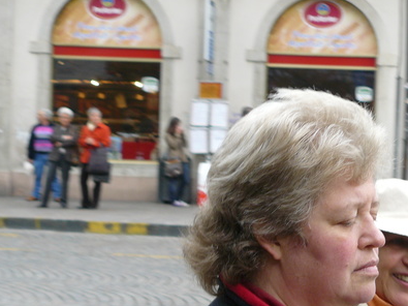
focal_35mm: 102
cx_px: 326
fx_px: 1202
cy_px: 227
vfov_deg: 14.4
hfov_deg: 19.1
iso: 100
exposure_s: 1/60
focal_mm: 10.5
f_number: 3.2
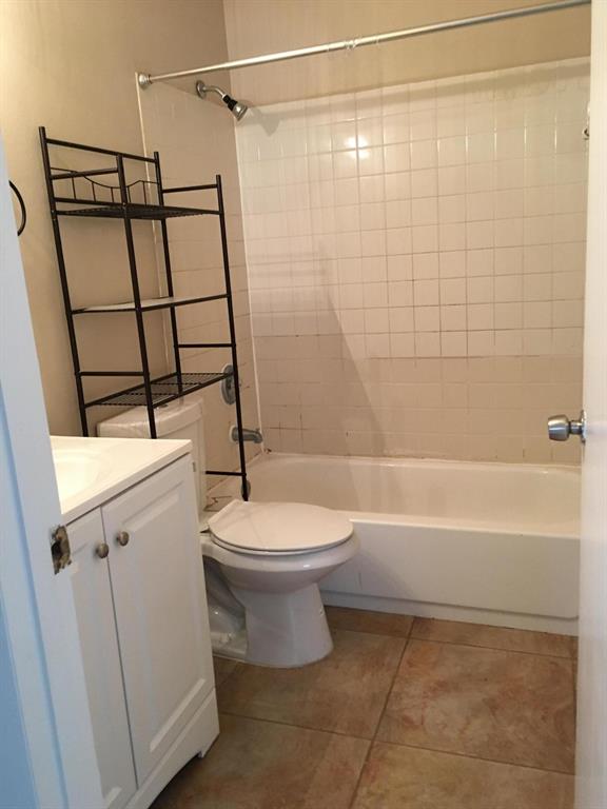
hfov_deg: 48.2
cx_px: 304
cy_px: 404
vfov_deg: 61.7
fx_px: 678
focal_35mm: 29
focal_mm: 4.15
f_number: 2.2
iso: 200
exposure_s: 1/24
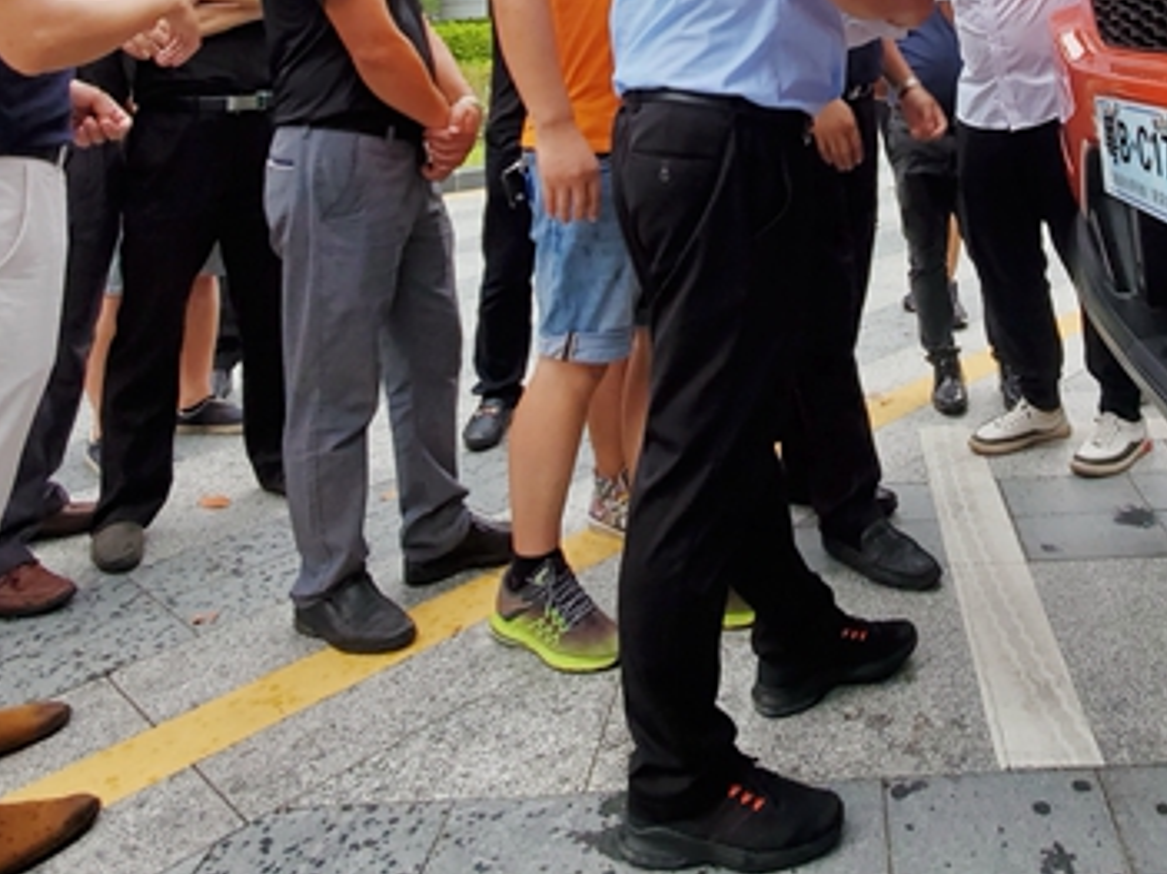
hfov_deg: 56.6
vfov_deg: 37.8
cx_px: 815
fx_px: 1045
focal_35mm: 31
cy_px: -88
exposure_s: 1/70
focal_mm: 1.8
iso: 50
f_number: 2.2
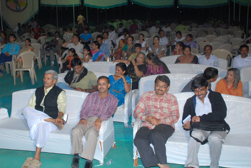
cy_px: 77
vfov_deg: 25.6
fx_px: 370
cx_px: 96
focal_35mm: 53
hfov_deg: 37.3
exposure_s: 1/125
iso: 800
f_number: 4
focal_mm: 28
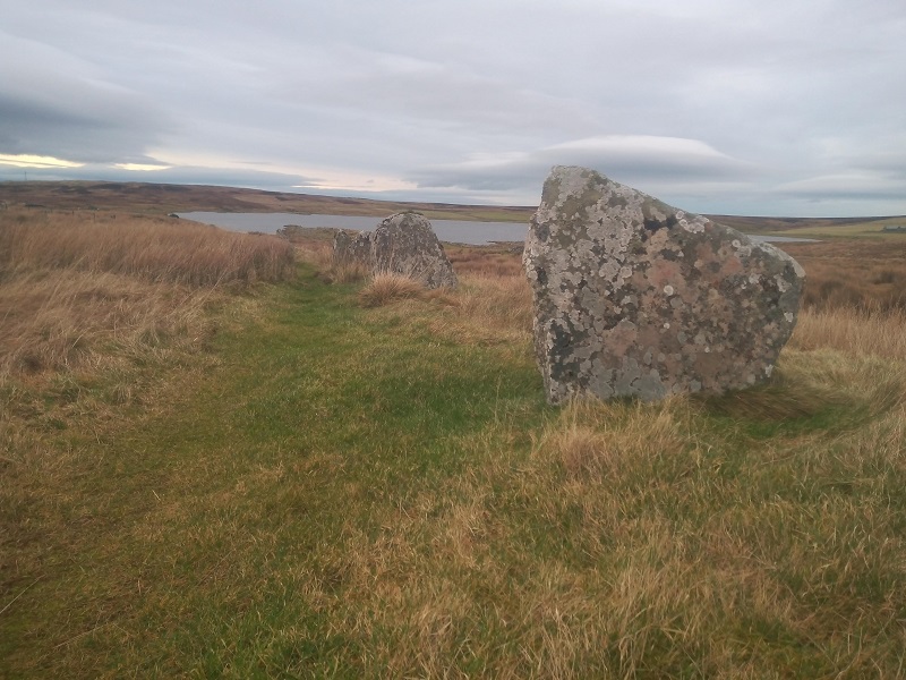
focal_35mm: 20
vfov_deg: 66.0
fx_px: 523
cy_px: 340
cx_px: 453
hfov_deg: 81.7
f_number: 2
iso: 112
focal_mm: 3.54
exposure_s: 1/122
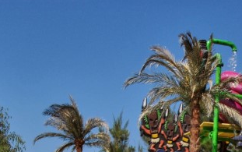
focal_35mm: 96
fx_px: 633
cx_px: 232
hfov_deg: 21.0
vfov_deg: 12.5
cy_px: 274
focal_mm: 17
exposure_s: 1/400
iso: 100
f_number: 10
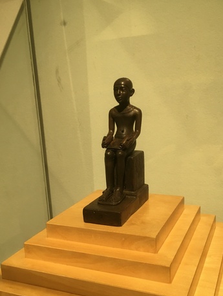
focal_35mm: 37
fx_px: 317
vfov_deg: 50.0
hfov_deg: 38.7
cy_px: 167
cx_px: 122
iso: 100
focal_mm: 4.15
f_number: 2.2
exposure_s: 1/33
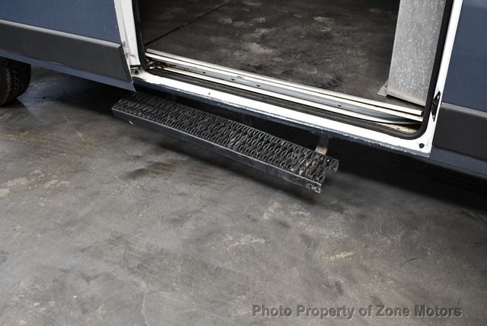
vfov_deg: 36.9
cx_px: 244
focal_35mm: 36
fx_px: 487
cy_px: 163
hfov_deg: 53.1
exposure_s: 1/125
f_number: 3.5
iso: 2200
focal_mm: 18
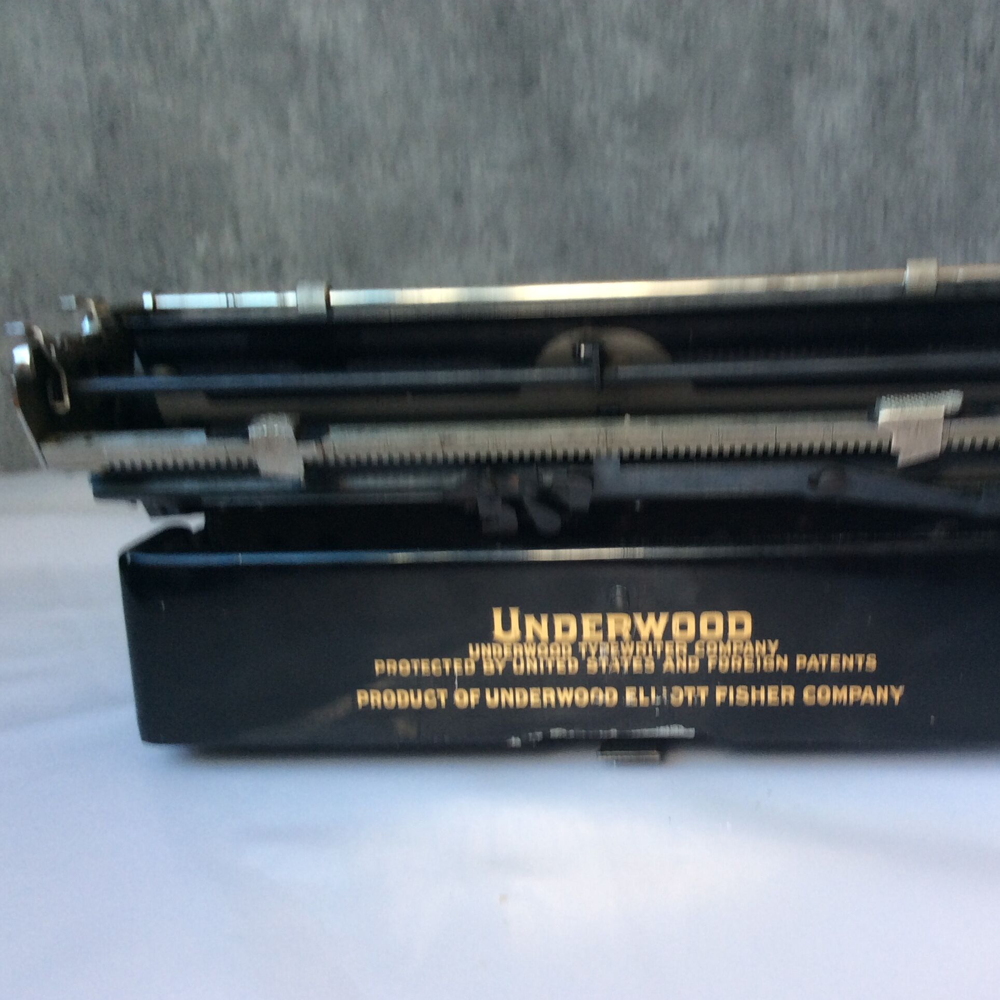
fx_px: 1242
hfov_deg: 43.5
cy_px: 500
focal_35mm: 38
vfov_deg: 43.9
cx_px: 631
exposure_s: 1/25
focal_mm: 3.3
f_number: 2.4
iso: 32
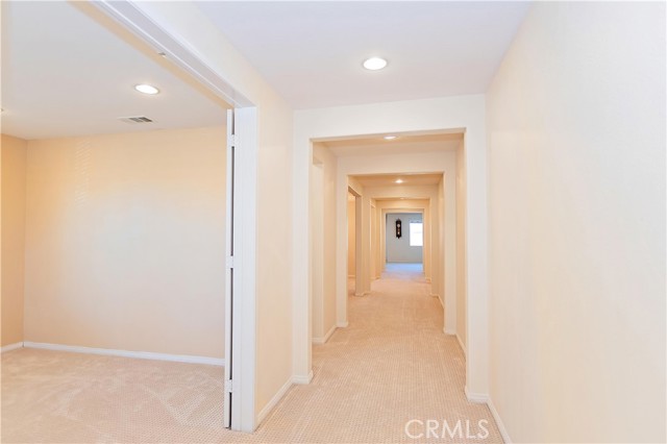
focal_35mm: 18
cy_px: 222
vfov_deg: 67.3
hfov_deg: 90.0
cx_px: 334
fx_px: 333
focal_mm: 12
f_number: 3.5
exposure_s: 1/100
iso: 200
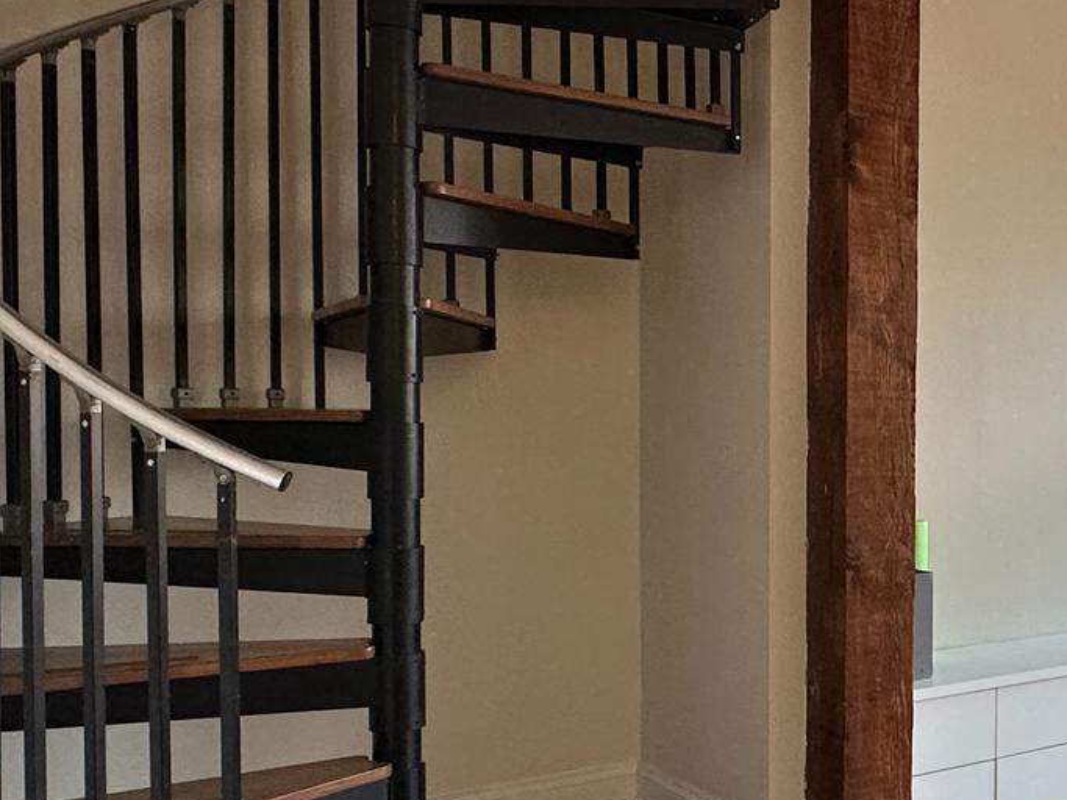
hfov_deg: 38.9
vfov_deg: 34.3
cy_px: 447
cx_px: 1100
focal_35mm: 42
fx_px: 1294
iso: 200
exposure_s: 1/120
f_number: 2.2
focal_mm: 2.22
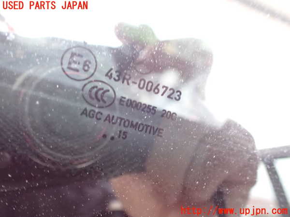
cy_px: 108
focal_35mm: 30
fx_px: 251
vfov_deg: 46.8
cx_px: 145
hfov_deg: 60.0
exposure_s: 1/30
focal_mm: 5.4
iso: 1600
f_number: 2.3
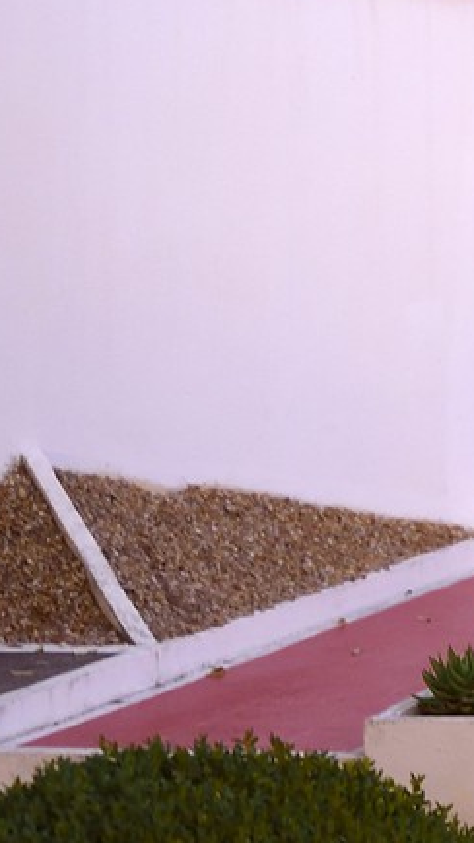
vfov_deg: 19.8
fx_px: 2414
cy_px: 330
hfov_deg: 9.2
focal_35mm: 108
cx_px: 1373
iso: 1600
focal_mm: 28
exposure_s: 1/15
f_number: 3.2
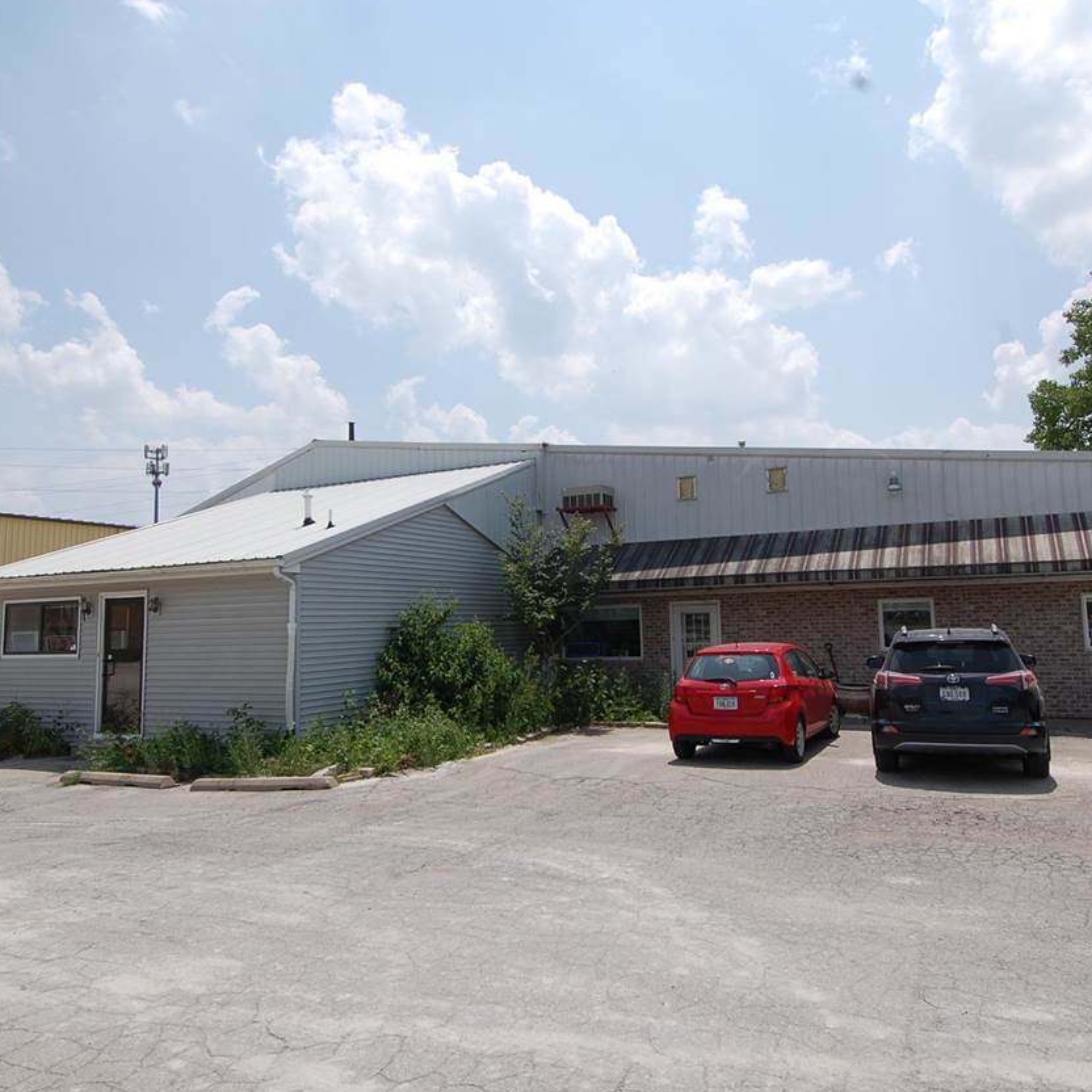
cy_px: 541
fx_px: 1677
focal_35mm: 47
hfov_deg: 36.1
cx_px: 558
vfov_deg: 36.1
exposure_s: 1/400
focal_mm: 24
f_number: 10
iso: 200
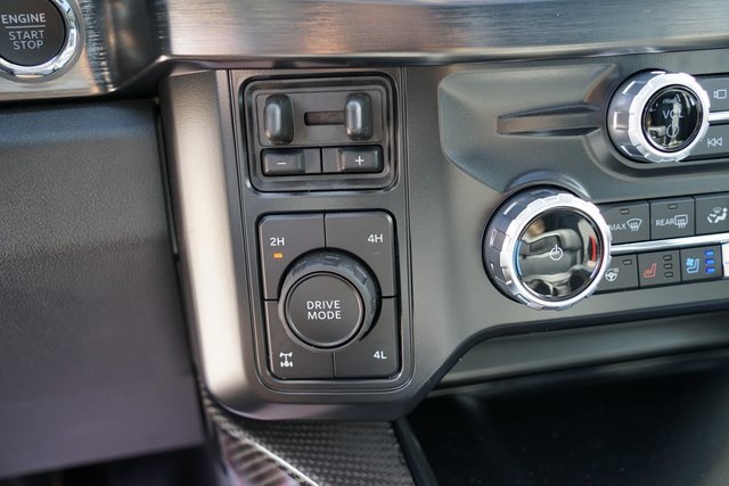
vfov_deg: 36.0
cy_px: 243
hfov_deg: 51.9
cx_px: 364
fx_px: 749
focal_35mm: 37
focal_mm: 37
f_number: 4
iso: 500
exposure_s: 1/60
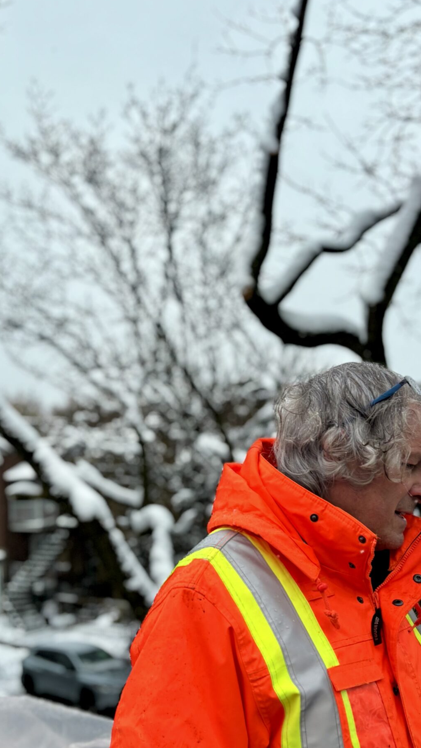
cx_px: 150
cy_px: 384
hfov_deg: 29.6
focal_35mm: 40
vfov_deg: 50.5
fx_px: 794
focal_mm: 5.96
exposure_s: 1/1477
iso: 50
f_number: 1.6
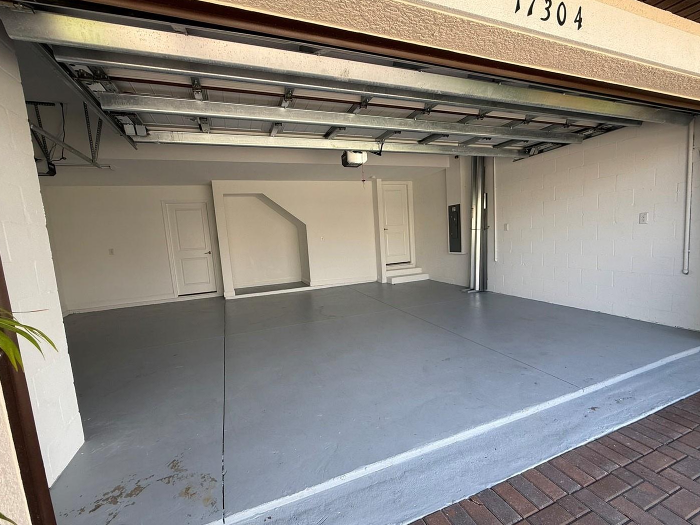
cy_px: 274
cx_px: 368
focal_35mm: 16
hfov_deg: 94.4
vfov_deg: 78.1
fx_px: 324
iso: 50
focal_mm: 2.22
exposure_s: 1/209
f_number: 2.2
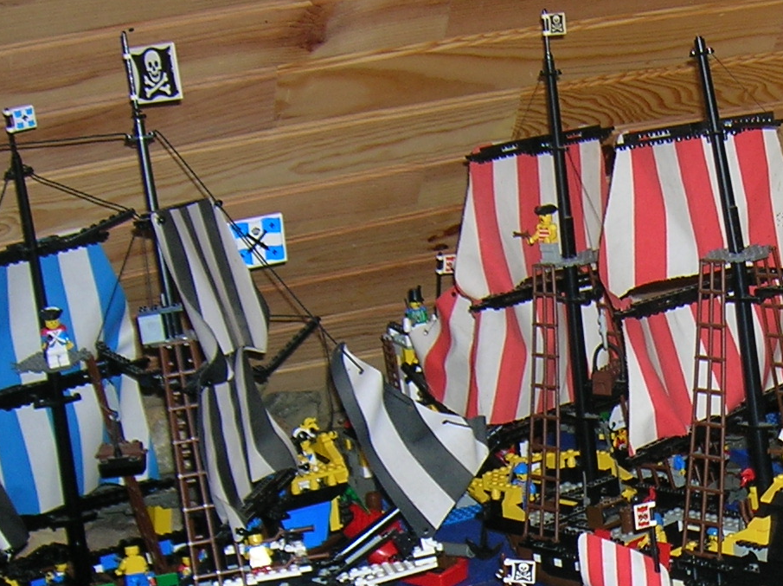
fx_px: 1943
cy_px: 567
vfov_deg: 16.8
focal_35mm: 86
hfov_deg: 21.8
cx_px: 806
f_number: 2.9
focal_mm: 5.7
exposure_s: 1/60.1
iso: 50
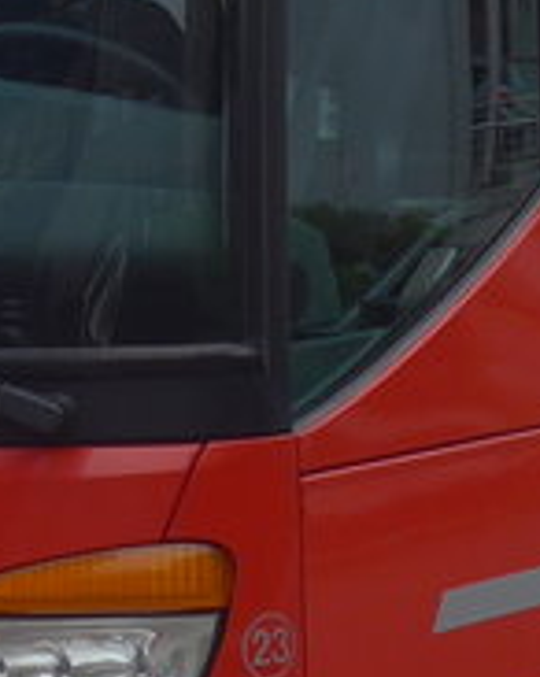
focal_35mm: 263
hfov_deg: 5.9
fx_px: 5263
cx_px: 359
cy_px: -218
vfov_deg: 7.3
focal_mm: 8.4
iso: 80
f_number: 2.8
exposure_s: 1/160
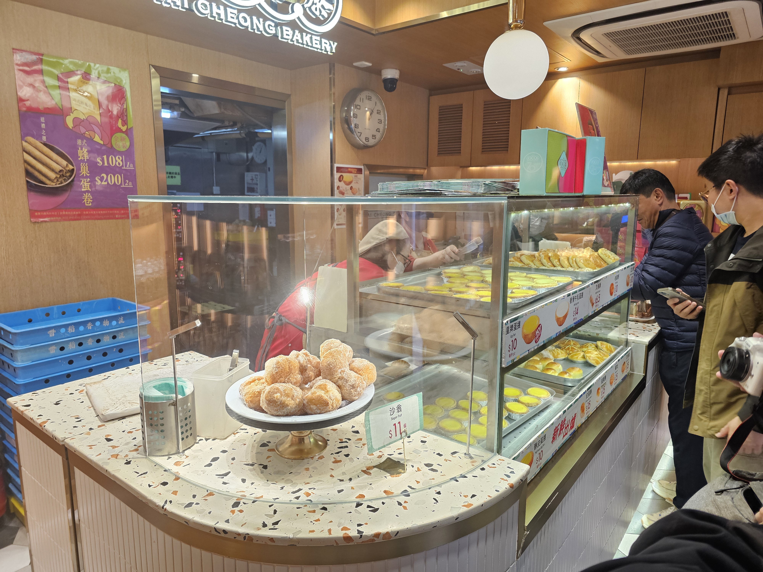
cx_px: 382
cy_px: 286
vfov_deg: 58.9
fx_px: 507
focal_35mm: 23
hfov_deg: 73.9
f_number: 1.7
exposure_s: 1/120
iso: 200
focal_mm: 6.3
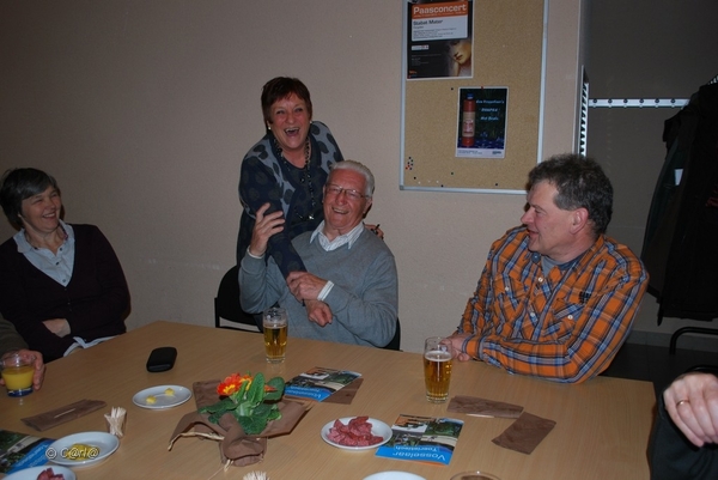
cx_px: 359
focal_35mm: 33
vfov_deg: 40.0
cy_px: 240
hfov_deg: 57.2
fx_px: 659
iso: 200
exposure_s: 1/60
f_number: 4
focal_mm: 22
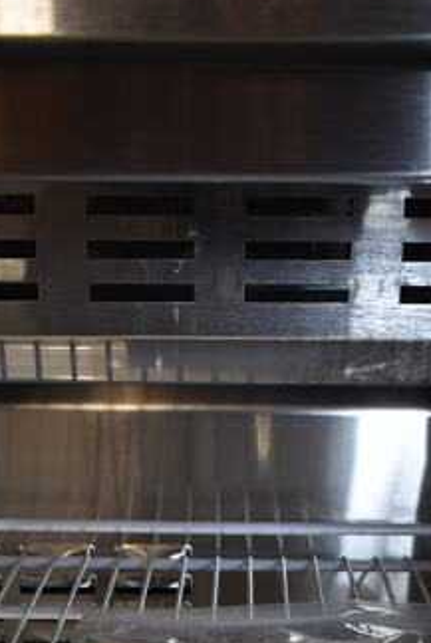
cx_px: 213
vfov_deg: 23.4
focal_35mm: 76
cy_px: 842
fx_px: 1360
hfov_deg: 18.0
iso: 360
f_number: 3.5
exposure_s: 1/30
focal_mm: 18
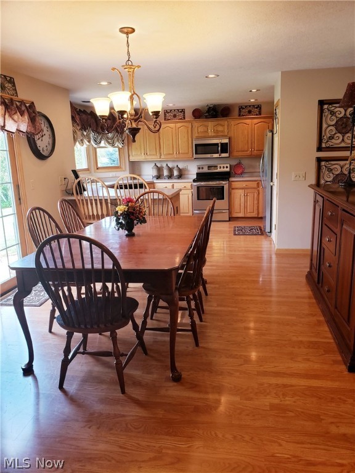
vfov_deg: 67.3
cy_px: 236
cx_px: 178
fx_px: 356
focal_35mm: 26
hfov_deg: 53.1
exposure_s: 1/60
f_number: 2.4
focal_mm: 4.3
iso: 125
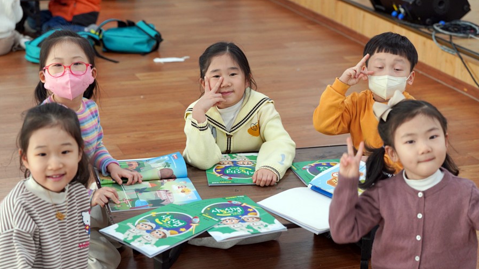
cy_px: 138
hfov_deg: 28.6
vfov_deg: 16.3
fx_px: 940
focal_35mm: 74
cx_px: 240
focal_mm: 70
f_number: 4
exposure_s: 1/160
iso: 1000
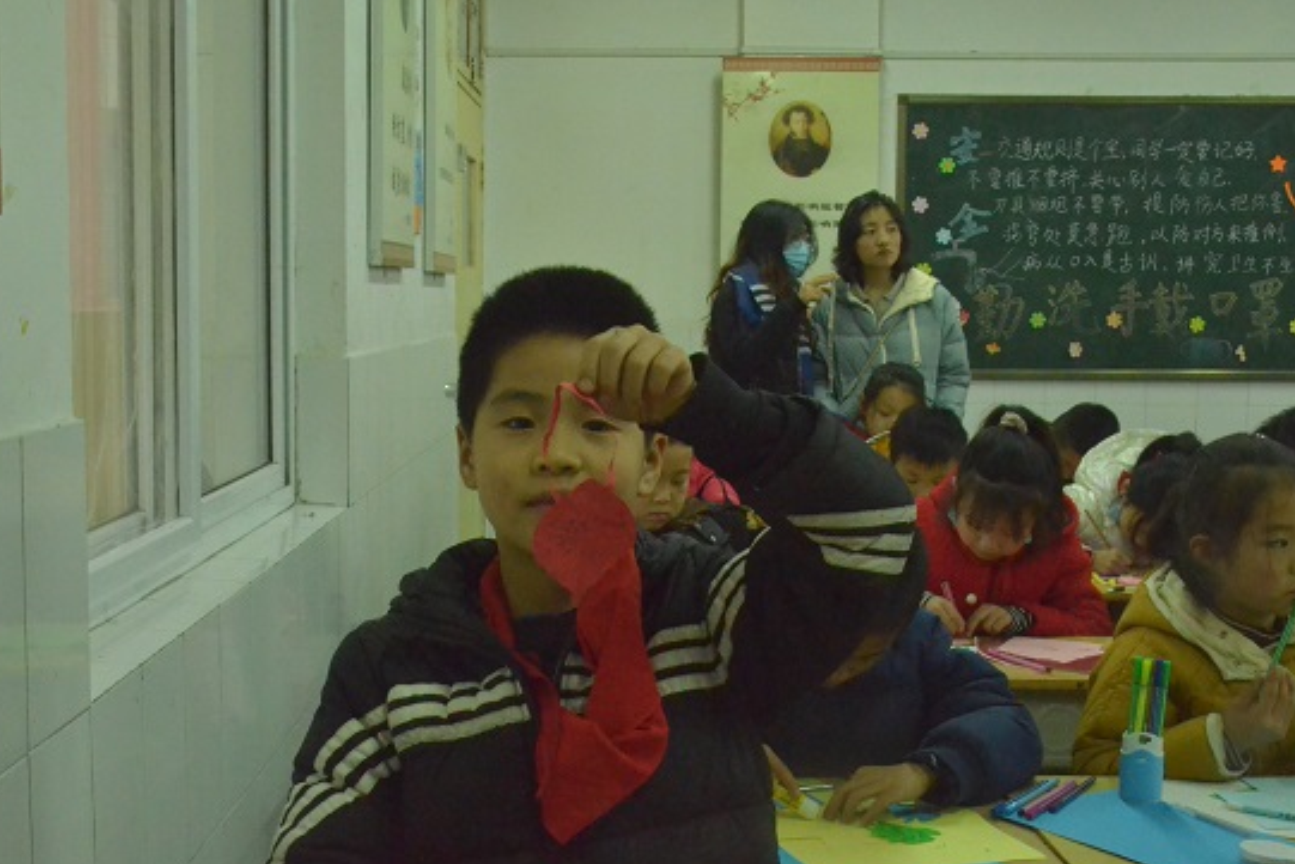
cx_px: 606
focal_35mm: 52
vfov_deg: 26.2
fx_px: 1855
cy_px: 436
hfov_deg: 38.5
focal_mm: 31
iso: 6400
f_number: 4
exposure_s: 1/60
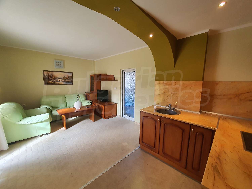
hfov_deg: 106.2
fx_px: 95
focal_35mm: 13
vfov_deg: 89.9
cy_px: 94
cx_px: 126
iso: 160
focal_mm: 1.8
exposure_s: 1/50
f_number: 2.2
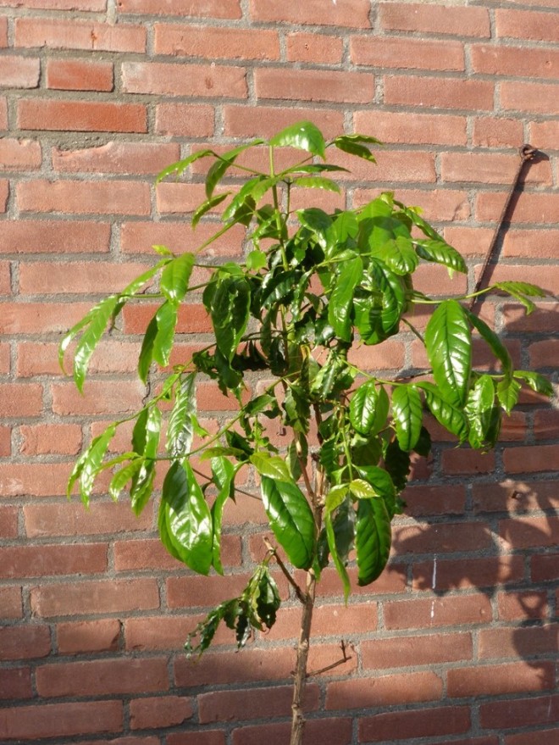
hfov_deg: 21.0
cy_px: 372
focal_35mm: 70
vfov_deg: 27.8
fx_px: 1506
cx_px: 280
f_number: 5
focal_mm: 12.5
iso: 100
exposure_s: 1/200
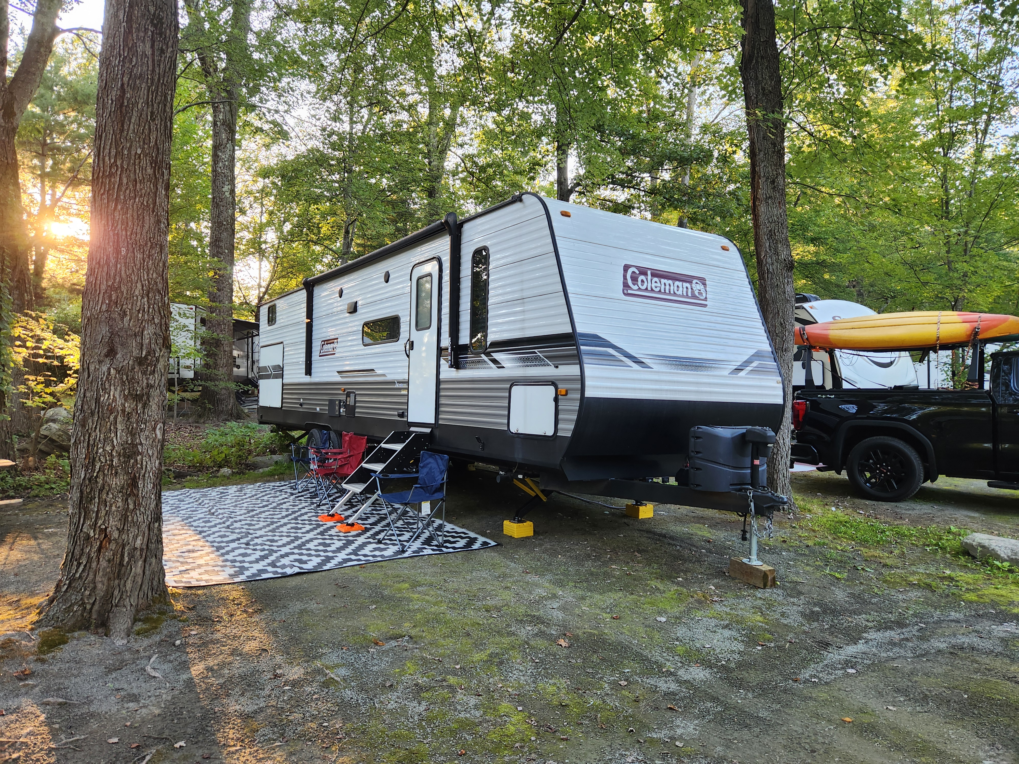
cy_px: 382
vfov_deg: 58.9
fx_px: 677
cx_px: 510
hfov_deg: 73.9
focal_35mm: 23
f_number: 1.8
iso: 100
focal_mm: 5.4
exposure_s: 1/180
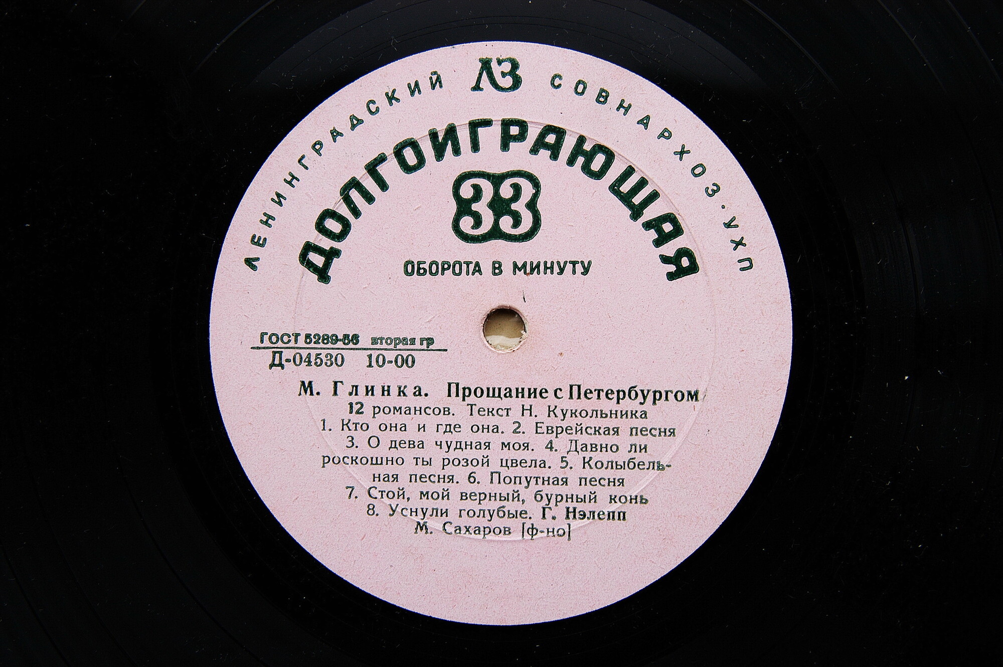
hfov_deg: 37.9
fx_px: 1461
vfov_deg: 25.7
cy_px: 334
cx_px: 502
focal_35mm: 52
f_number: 5.6
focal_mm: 35
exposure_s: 1/125
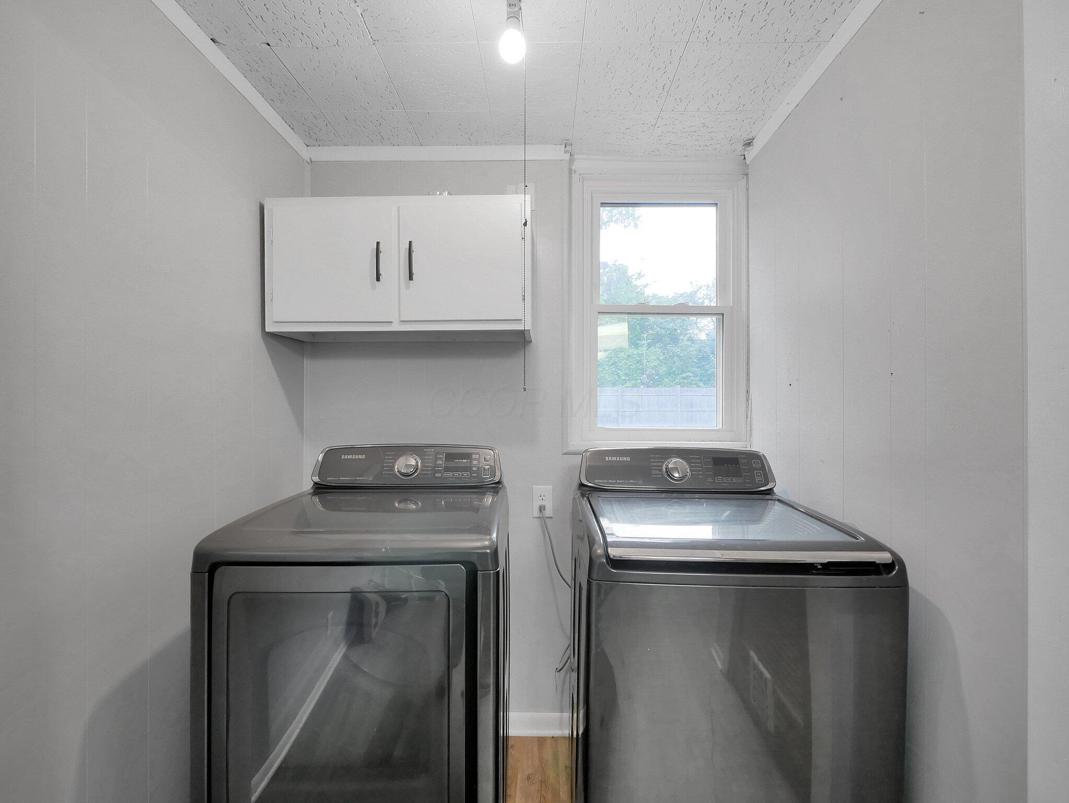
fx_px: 433
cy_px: 402
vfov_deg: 85.7
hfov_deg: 102.0
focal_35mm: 14
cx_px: 534
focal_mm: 7
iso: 800
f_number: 7.1
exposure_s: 1/13
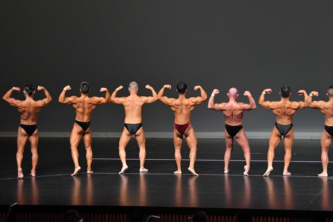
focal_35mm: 168
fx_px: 1553
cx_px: 166
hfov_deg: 12.2
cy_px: 111
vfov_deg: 8.2
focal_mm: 112
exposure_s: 1/400
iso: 4000
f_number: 5.6
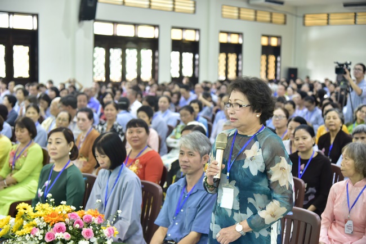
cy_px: 122
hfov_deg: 32.4
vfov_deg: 21.9
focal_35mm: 62
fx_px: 631
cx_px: 183
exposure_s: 1/50
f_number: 4
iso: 2000
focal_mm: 62
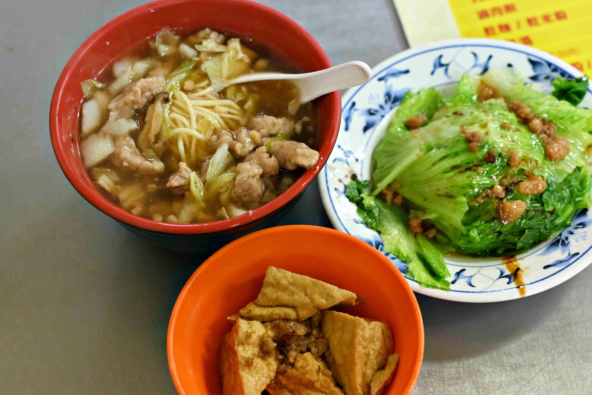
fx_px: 1233
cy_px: 198
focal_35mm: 75
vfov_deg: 18.2
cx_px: 296
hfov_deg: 27.0
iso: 2500
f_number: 3.2
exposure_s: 1/200
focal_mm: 50
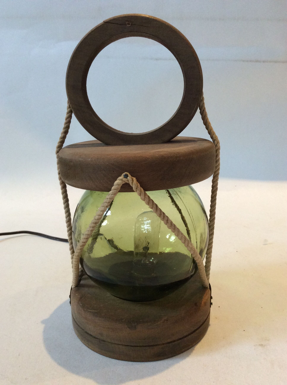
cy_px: 192
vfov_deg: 56.9
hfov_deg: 44.1
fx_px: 355
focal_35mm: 32
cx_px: 144
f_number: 2.4
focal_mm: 3.3
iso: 125
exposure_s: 1/25
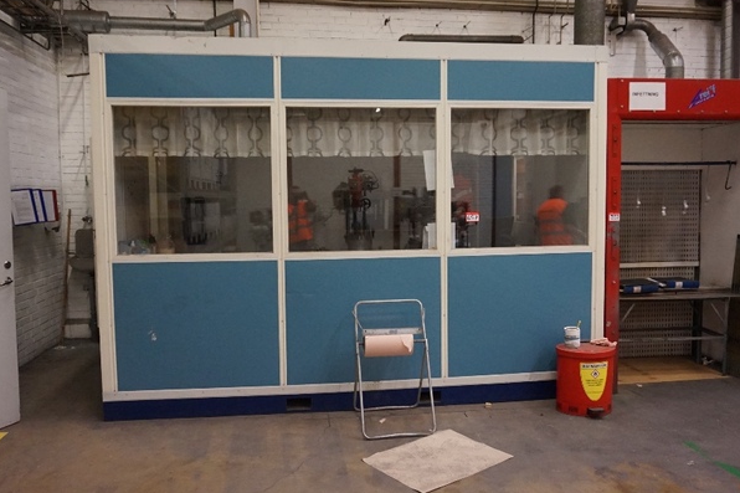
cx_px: 375
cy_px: 240
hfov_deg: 63.7
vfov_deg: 44.9
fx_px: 596
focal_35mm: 29
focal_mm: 16
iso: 3200
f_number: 3.5
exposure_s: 1/160
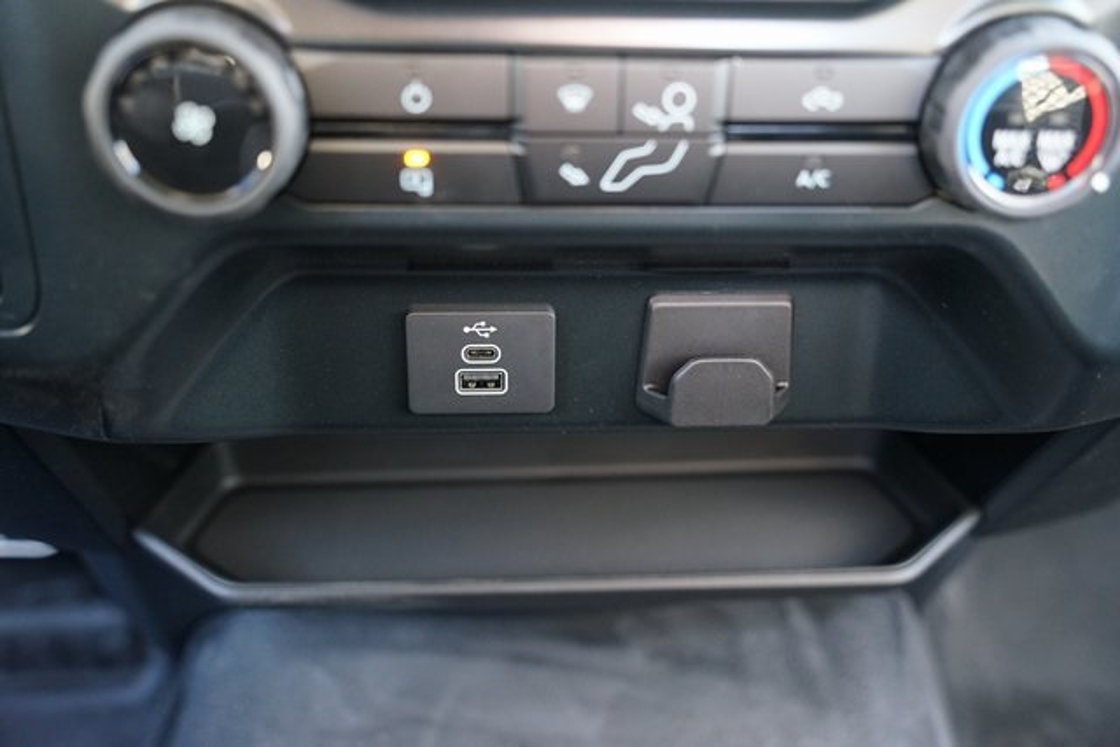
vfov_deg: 36.9
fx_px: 1120
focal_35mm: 36
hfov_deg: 53.1
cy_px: 374
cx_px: 560
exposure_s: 1/60
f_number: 3.2
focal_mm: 36
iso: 2500
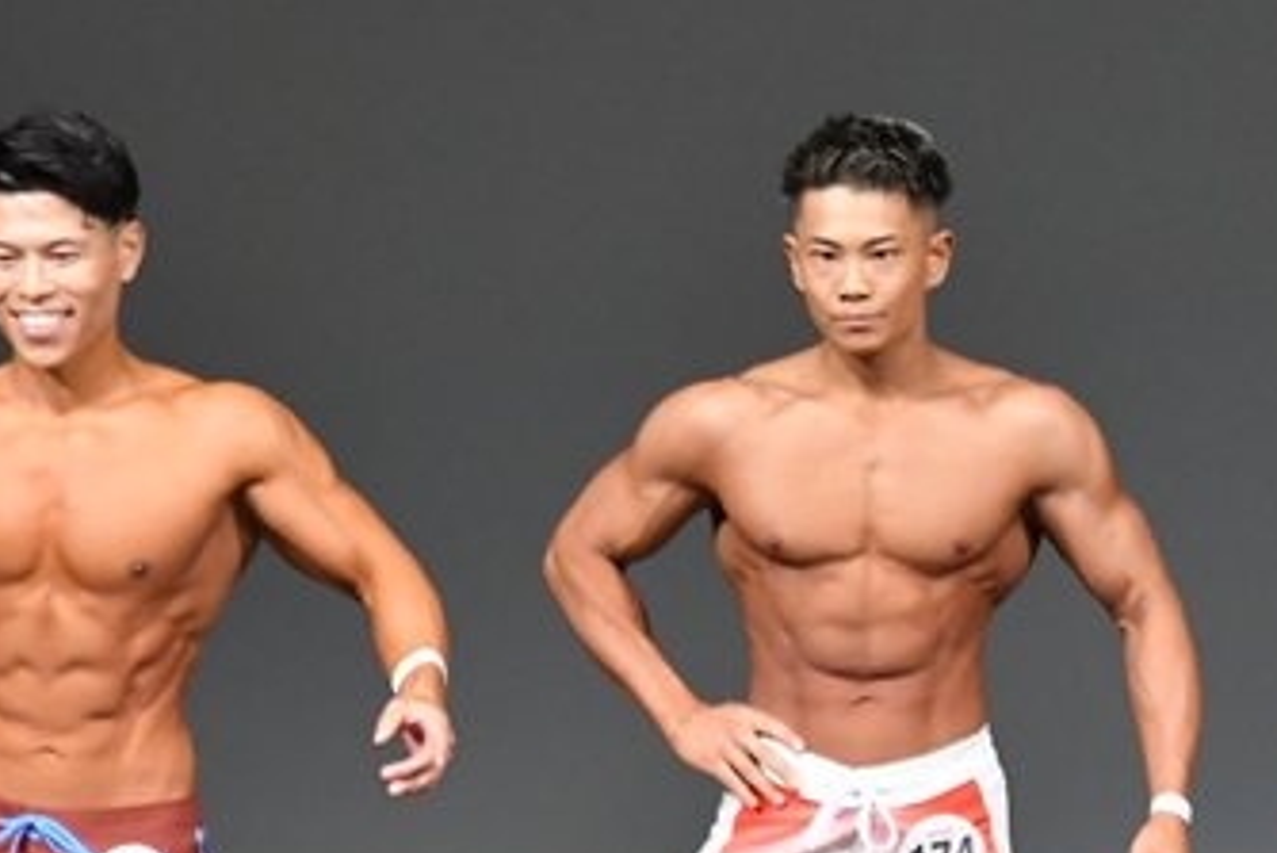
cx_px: 1409
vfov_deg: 1.9
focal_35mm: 730
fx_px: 25905
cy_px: 669
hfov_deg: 2.8
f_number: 5.6
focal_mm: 210
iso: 5000
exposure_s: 1/400
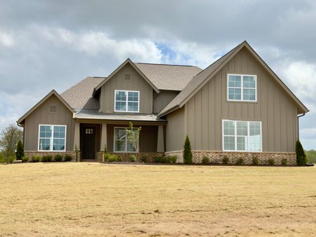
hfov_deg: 42.1
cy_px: 118
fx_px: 411
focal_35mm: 45
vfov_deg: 32.2
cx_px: 159
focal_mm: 6.76
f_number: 1.78
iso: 64
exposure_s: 1/3497
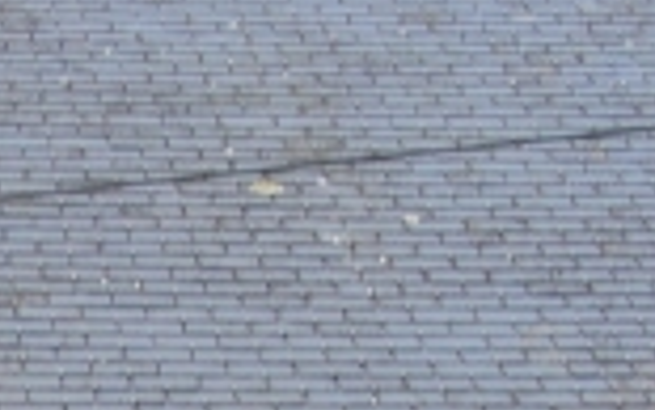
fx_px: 3161
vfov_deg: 7.0
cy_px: 943
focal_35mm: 177
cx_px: -199
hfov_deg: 11.5
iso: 61
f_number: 3.5
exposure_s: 1/30
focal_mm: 6.3
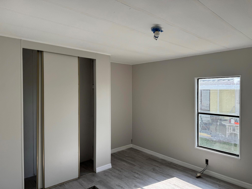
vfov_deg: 56.8
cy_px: 94
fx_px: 175
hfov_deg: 71.6
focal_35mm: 24
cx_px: 126
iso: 80
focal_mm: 6.76
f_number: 1.78
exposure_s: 1/747
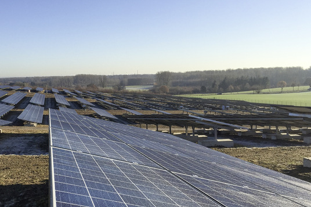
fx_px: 354
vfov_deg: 32.6
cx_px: 109
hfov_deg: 46.8
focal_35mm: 41
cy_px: 105
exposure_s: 1/1721
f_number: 2.2
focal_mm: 4.15
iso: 32
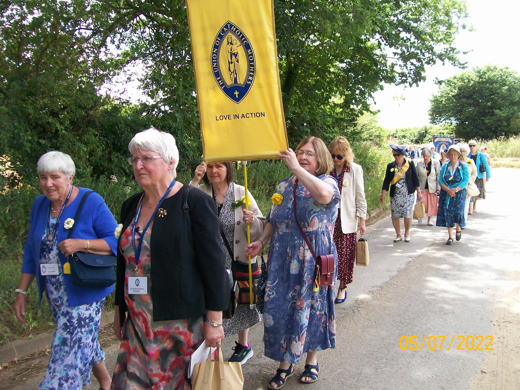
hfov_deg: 51.4
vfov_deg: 39.7
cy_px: 195
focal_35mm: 36
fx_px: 541
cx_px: 260
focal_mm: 6
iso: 80
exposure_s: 1/356
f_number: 2.7
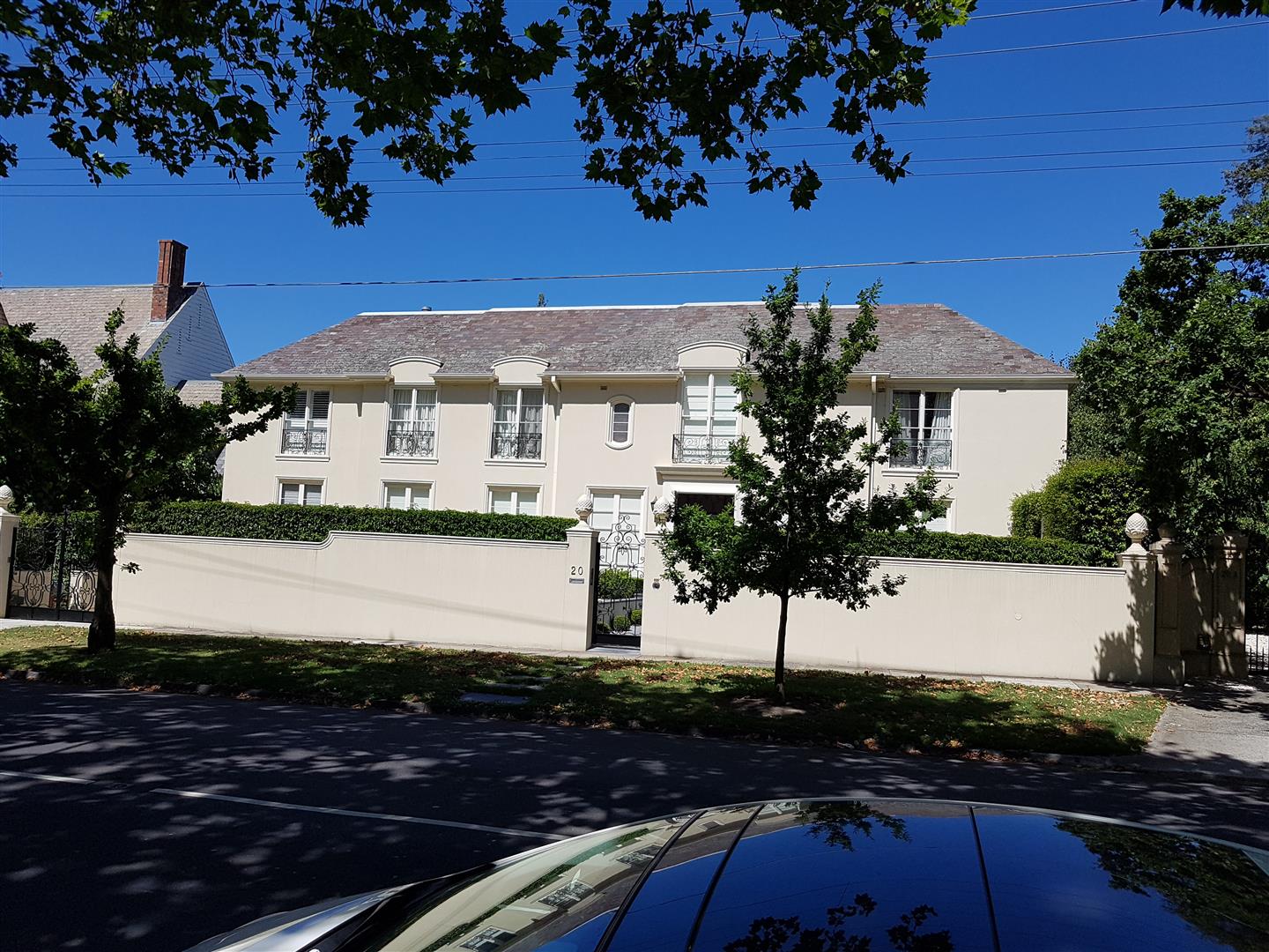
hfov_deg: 67.3
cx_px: 634
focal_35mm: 26
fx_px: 953
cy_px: 476
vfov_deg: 53.1
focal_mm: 4.2
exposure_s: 1/3784
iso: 50
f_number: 1.7
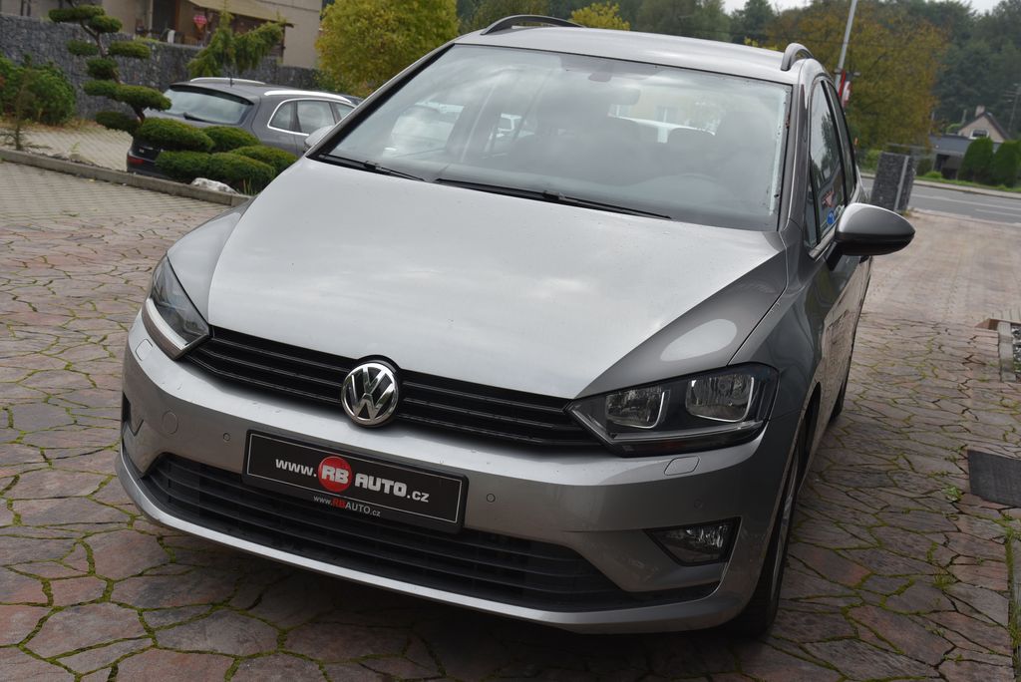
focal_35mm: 46
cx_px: 510
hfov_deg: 42.7
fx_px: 1305
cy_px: 341
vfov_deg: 29.3
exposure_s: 1/320
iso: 500
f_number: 9
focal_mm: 46
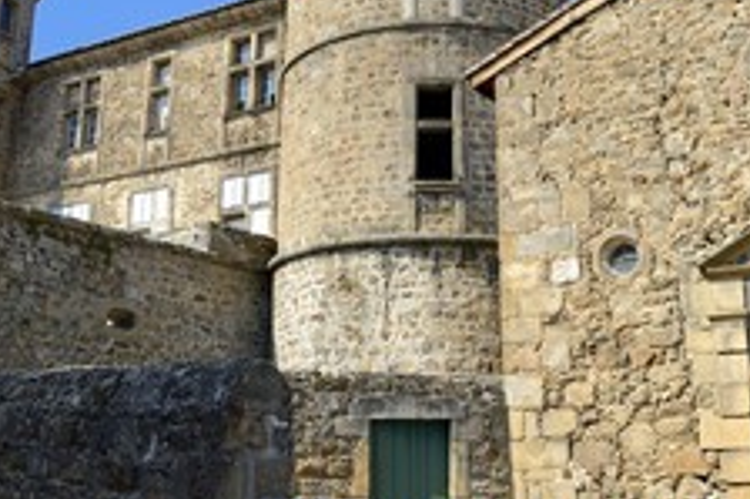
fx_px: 937
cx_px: 368
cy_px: 211
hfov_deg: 43.6
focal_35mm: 45
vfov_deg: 29.8
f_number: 10
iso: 200
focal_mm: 24
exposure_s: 1/250
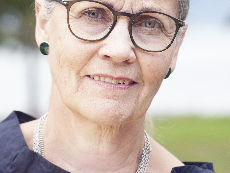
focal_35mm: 204
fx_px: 1355
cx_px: 103
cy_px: 80
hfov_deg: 9.7
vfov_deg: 7.3
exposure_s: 1/125
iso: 320
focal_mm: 125
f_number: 6.3
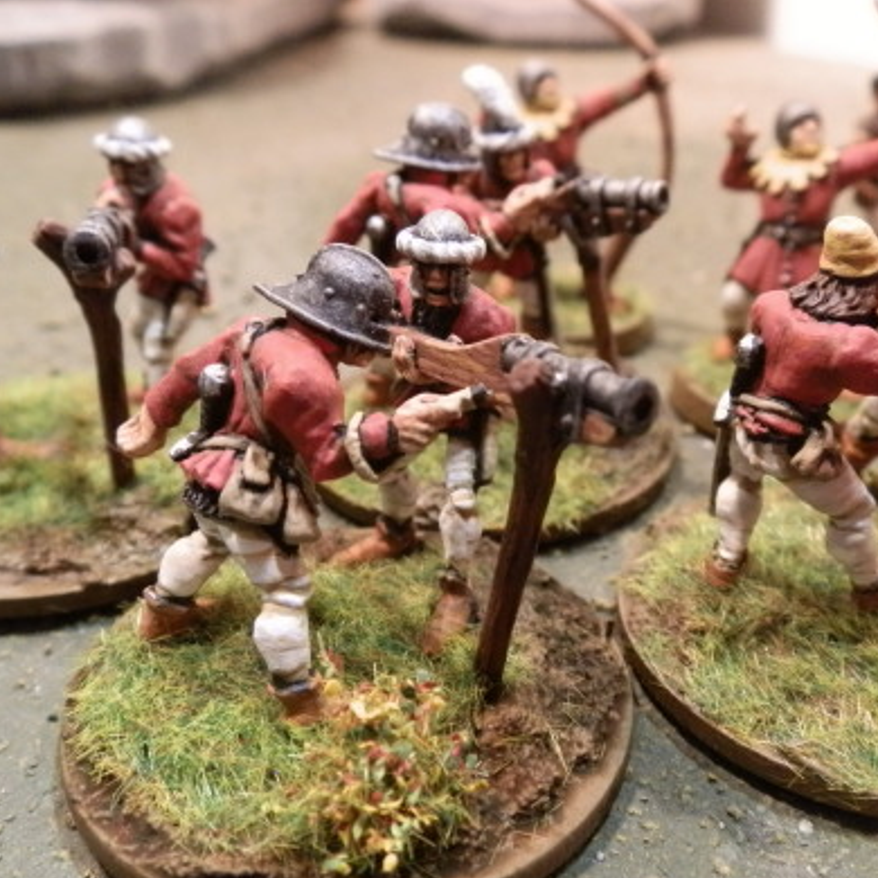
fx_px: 976
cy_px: 434
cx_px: 522
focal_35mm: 34
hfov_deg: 48.2
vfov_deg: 48.4
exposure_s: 1/50
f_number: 3.1
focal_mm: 5
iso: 400
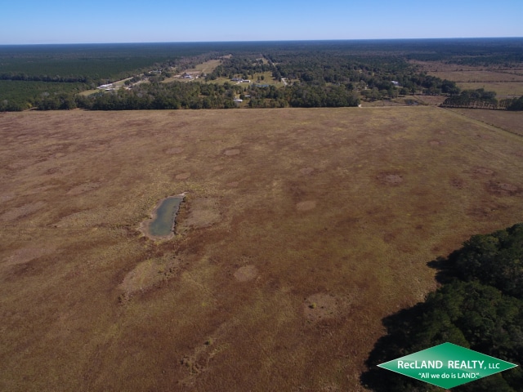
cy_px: 196
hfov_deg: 81.7
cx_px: 262
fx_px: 302
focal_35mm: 20
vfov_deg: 66.0
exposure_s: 1/781
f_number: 2.8
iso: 100
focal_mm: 3.61
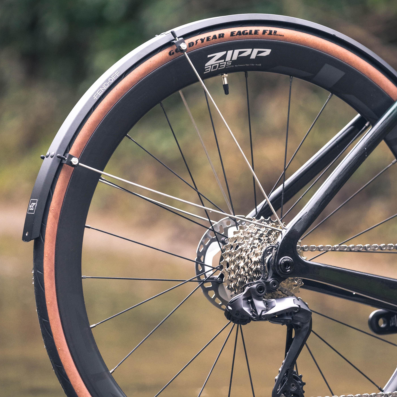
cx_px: 236
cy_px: 279
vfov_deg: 5.7
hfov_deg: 5.7
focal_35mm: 305
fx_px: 3957
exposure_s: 1/320
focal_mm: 167
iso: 1600
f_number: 2.8
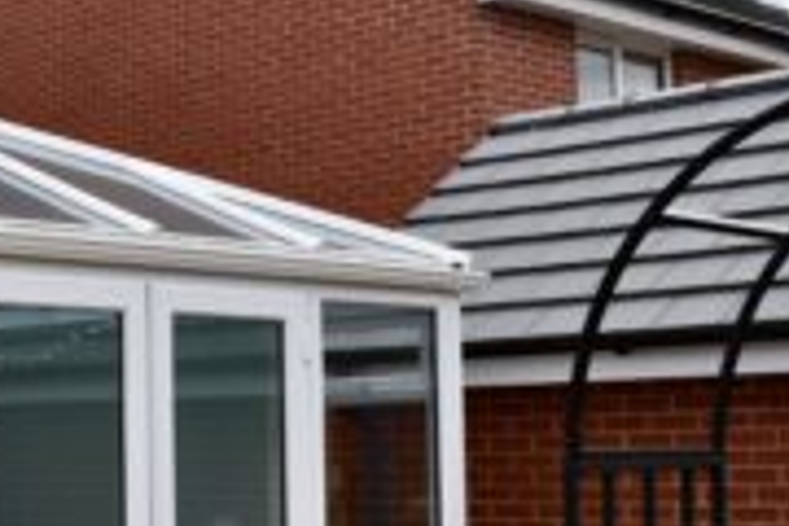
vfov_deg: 15.3
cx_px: -57
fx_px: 1950
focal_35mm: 89
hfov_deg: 21.8
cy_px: 355
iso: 200
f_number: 9
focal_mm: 32
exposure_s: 1/320
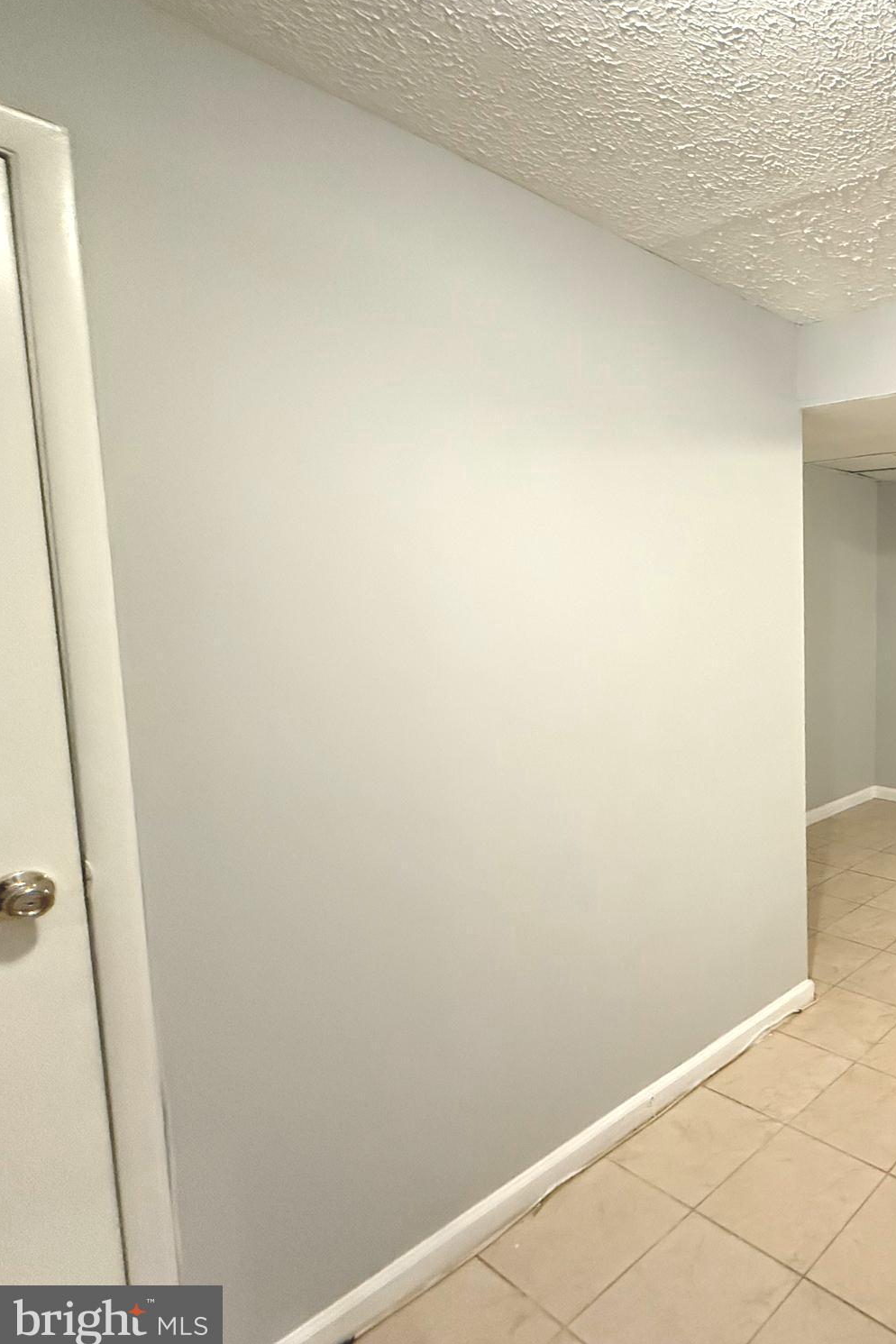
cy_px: 667
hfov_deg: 49.1
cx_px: 920
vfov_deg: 84.0
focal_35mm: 20
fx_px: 747
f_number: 2.2
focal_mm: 2.22
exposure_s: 1/60
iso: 1250
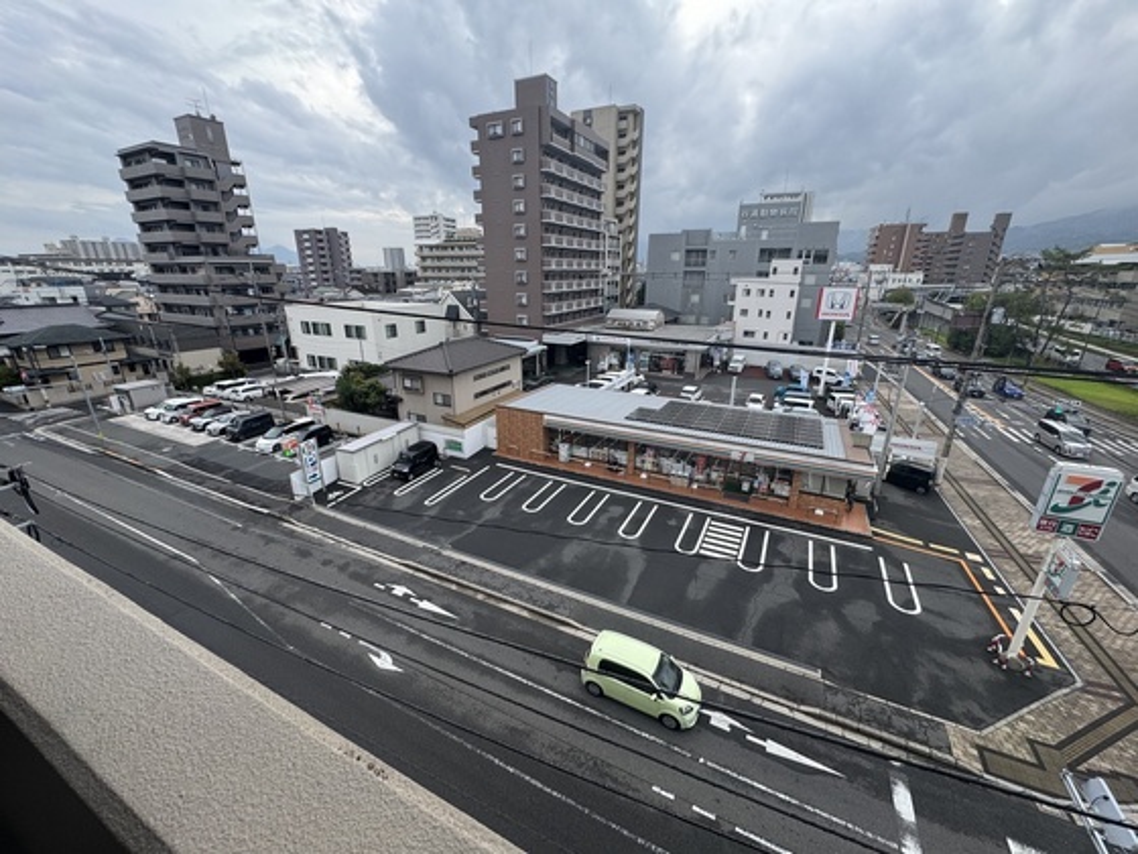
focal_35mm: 14
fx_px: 460
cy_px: 427
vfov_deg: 85.7
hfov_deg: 102.1
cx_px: 569
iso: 40
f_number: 2.2
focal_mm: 2.22
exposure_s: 1/476
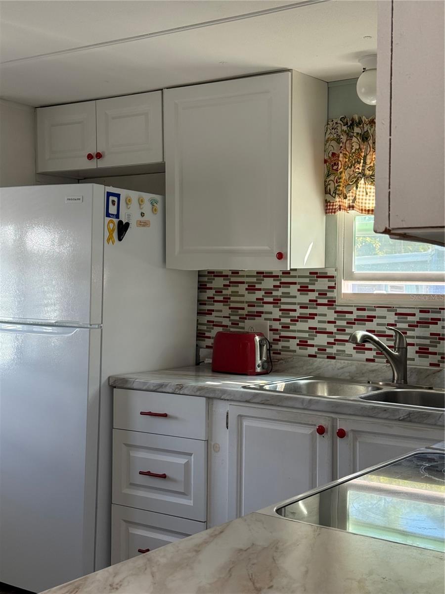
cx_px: 222
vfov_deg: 39.7
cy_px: 297
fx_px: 823
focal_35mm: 48
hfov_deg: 30.3
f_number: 1.78
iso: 125
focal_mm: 6.76
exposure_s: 1/229
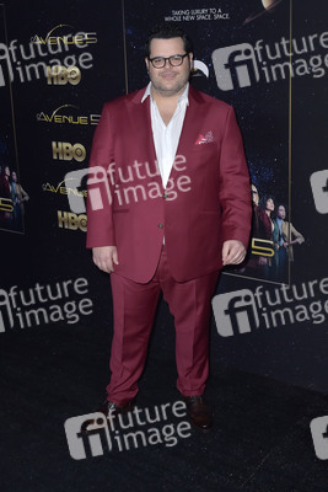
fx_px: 492
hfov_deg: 36.9
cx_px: 164
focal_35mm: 36
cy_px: 246
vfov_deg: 53.1
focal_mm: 36
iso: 320
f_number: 7.1
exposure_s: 1/250
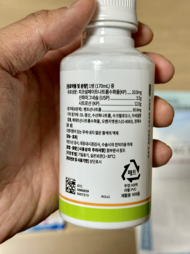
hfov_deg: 30.3
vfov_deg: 39.7
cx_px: 95
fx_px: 351
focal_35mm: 48
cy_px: 127
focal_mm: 6.86
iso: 80
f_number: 1.78
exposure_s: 1/60
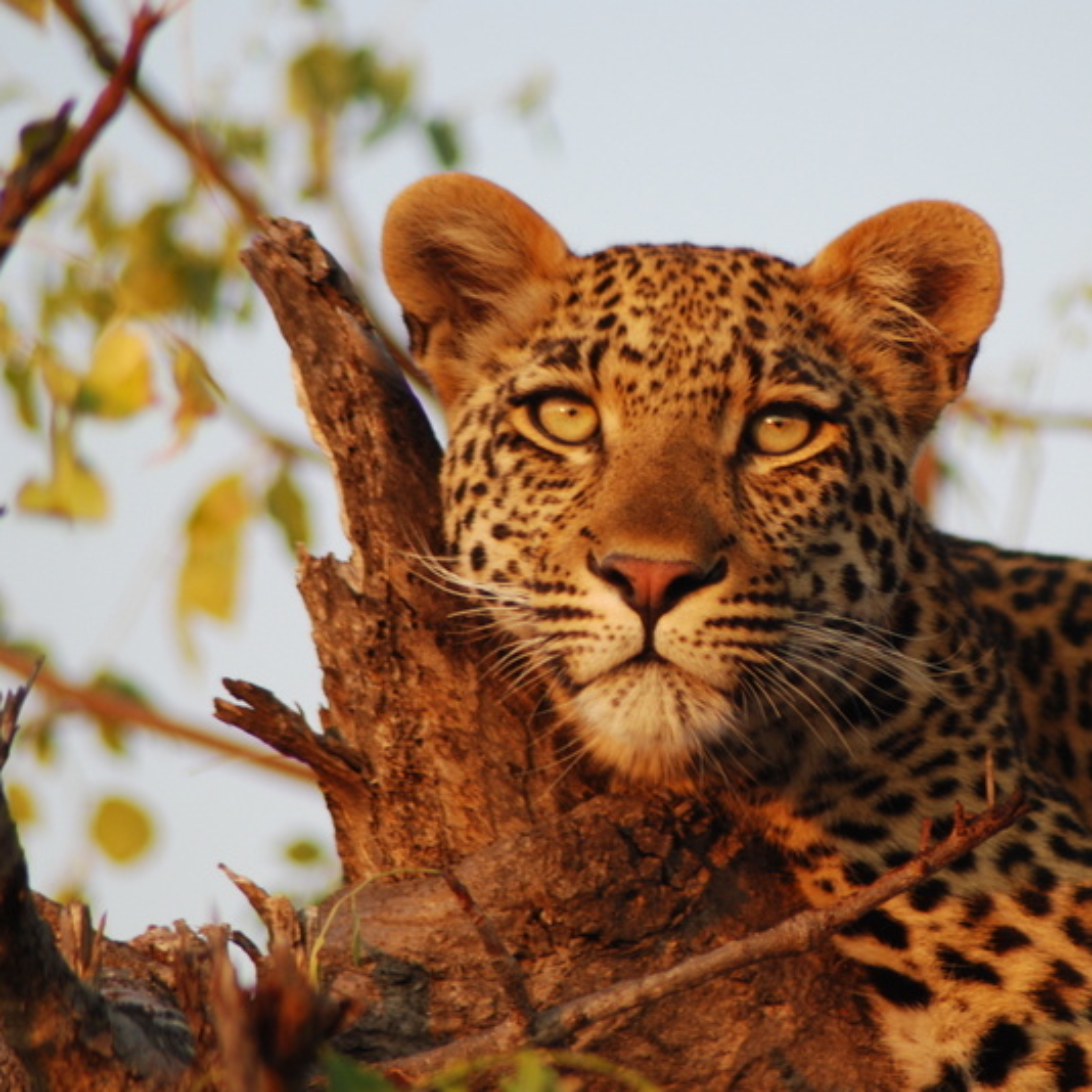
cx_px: 697
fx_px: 20486
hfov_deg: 3.1
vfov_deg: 3.1
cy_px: 546
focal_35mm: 574
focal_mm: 300
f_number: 5.6
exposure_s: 1/200
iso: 400
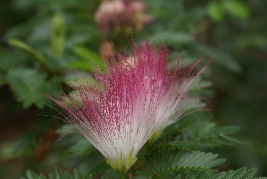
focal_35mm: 90
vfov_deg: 15.2
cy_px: 90
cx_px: 134
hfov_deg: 22.6
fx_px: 668
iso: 100
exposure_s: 1/125
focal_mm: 60
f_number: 7.1
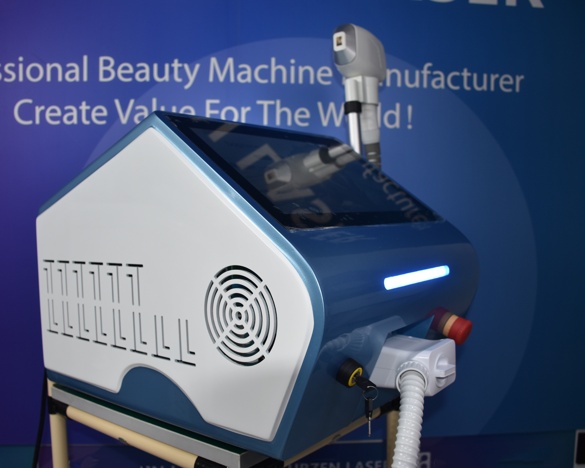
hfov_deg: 57.1
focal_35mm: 31
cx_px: 274
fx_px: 537
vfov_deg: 47.1
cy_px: 233
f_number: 3.5
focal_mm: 18
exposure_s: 1/125
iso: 220
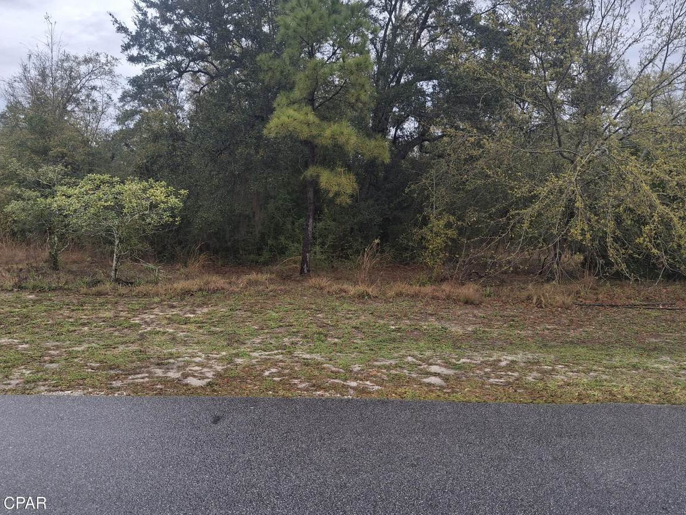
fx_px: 555
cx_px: 334
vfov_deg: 49.7
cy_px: 241
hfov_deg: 63.4
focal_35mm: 28
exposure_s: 1/519
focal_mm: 4.69
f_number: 1.8
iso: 32
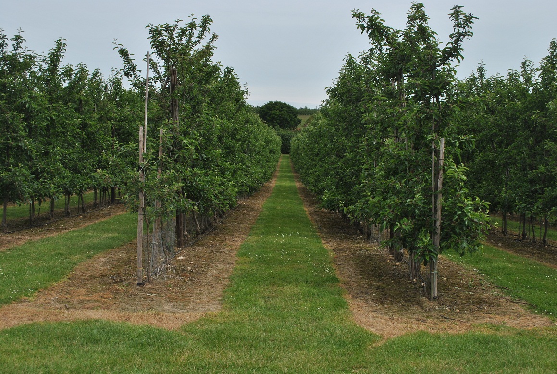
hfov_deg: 46.3
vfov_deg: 32.0
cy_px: 187
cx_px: 278
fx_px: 651
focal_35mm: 42
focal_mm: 28
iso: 100
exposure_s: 1/400
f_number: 8
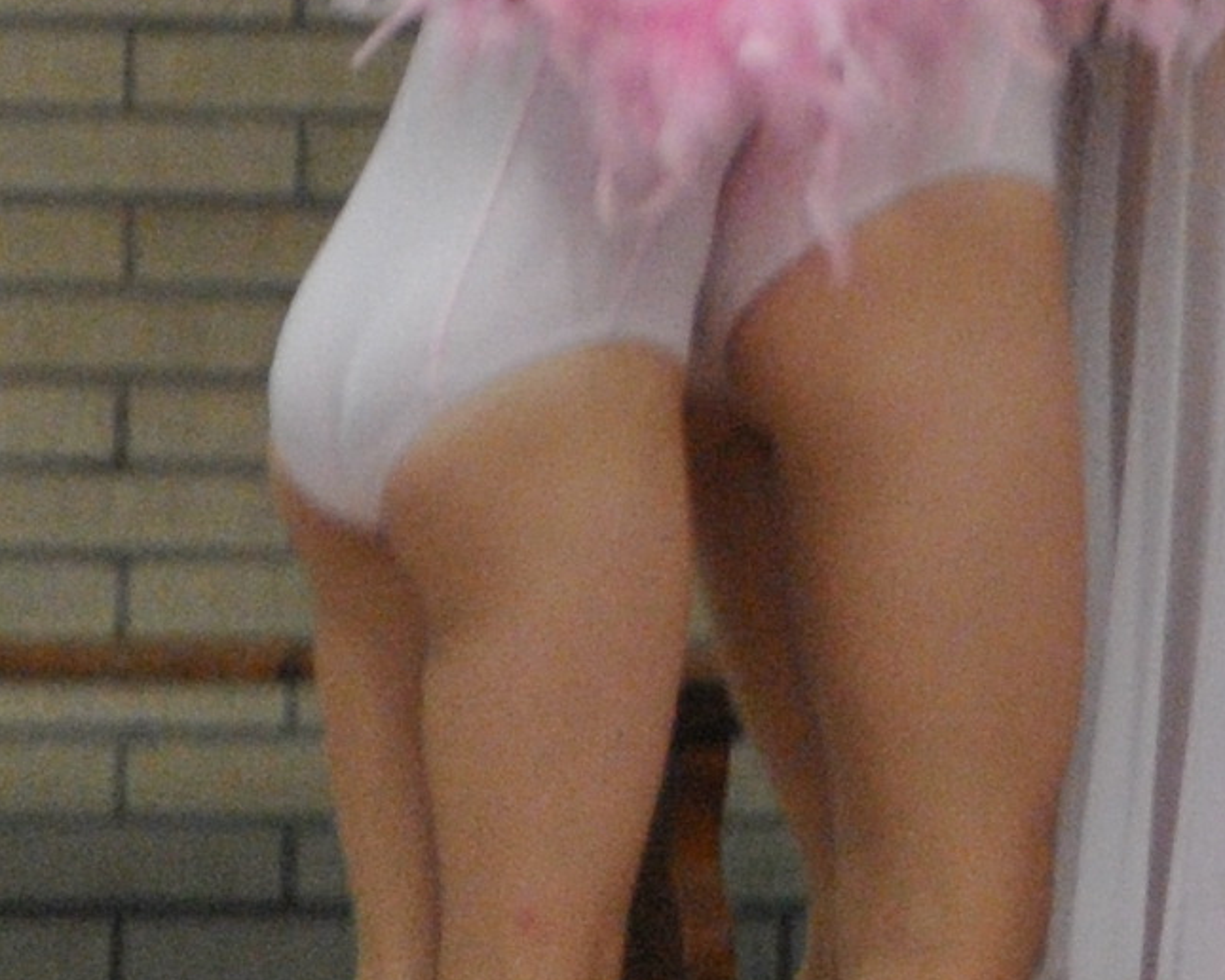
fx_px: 37452
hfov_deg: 1.9
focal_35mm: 1033
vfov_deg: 1.5
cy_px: -348
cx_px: 2156
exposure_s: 1/125
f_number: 5.6
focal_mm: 122
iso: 800
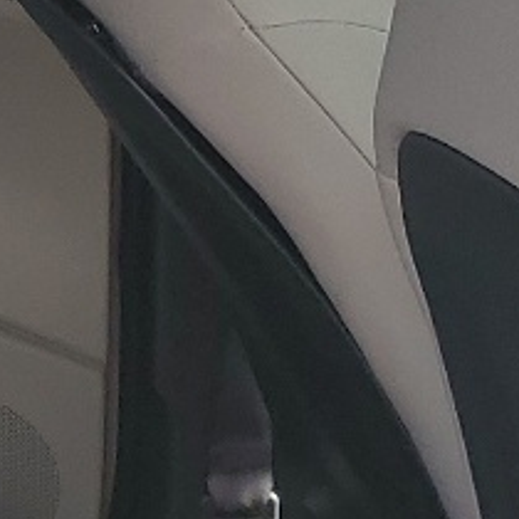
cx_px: -316
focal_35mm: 175
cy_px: 608
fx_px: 2968
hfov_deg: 9.6
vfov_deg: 9.9
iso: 50
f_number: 1.5
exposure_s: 1/556
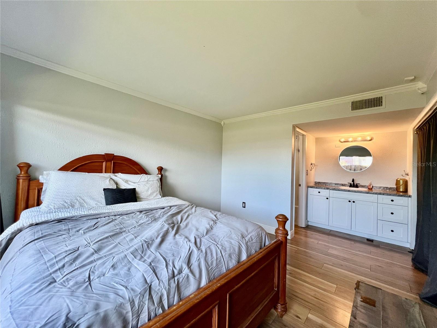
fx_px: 164
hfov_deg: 106.2
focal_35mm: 13
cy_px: 164
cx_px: 218
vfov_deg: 89.9
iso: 125
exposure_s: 1/99
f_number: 1.8
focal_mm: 1.57
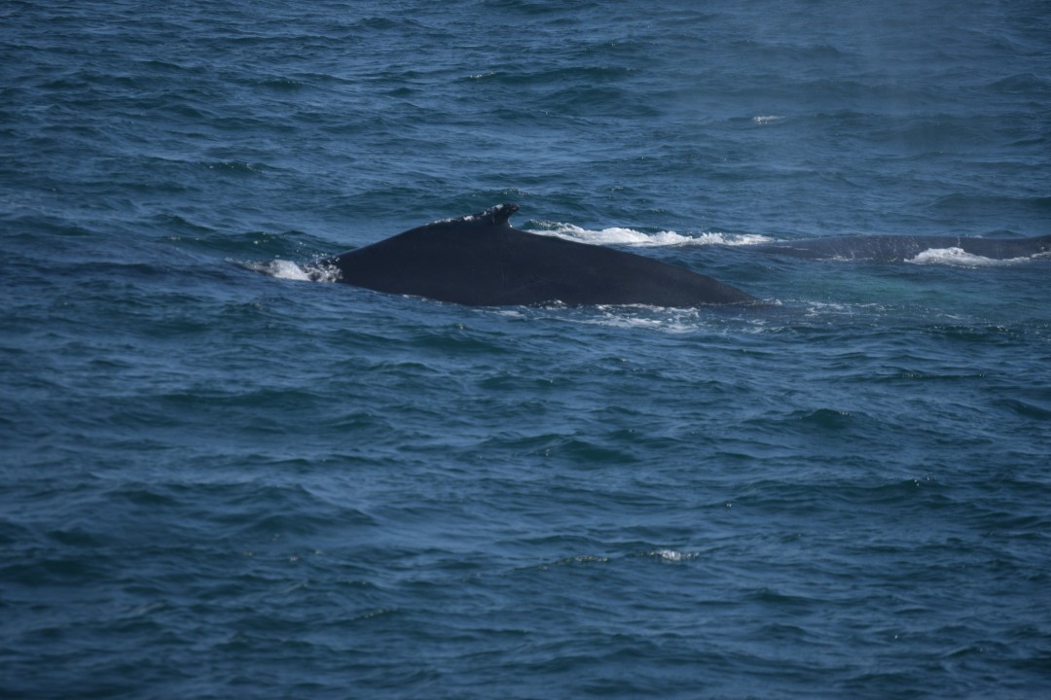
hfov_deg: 6.9
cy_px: 350
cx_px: 526
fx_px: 8758
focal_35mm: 300
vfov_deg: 4.6
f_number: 5.6
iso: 200
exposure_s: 1/1600
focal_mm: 200
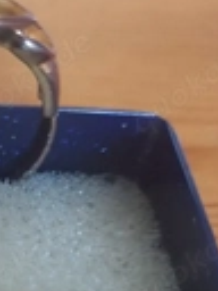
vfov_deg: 23.2
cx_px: -100
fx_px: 680
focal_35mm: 81
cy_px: 284
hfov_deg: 16.7
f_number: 1.5
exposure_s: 1/10
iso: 250
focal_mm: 4.3
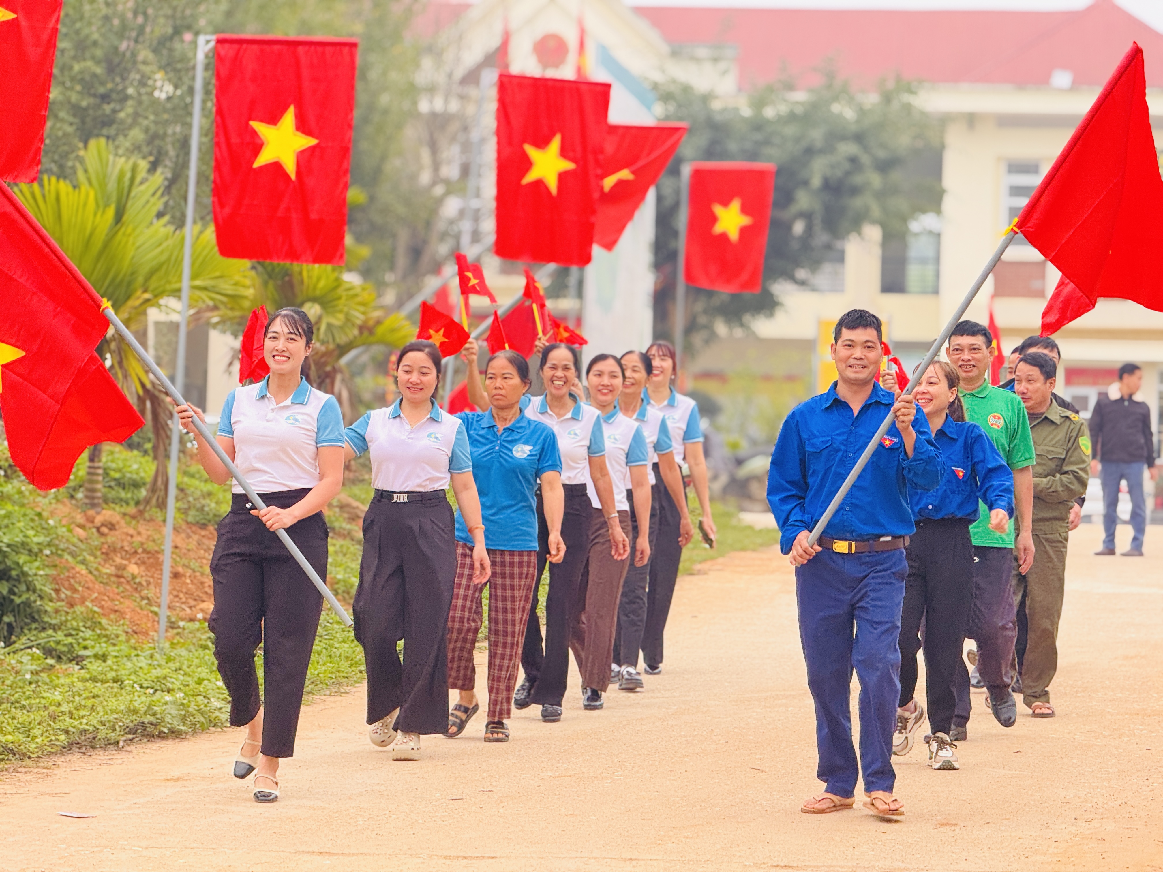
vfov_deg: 12.3
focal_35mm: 120
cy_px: 436
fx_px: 4032
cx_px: 582
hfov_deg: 16.4
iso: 64
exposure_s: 1/99
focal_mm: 15.66
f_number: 2.8
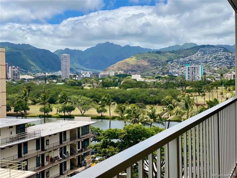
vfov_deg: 28.0
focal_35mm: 52
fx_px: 356
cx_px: 118
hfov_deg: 36.8
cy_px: 89
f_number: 2
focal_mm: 6
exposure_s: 1/2179
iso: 20
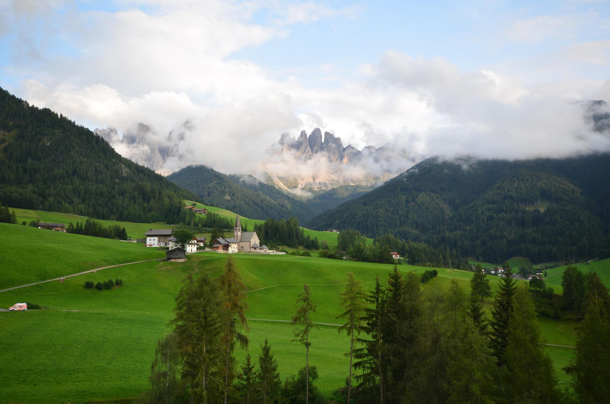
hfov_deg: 62.0
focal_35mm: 30
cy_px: 202
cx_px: 305
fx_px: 507
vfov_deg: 43.4
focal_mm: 20
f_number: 8
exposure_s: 1/20
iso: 100
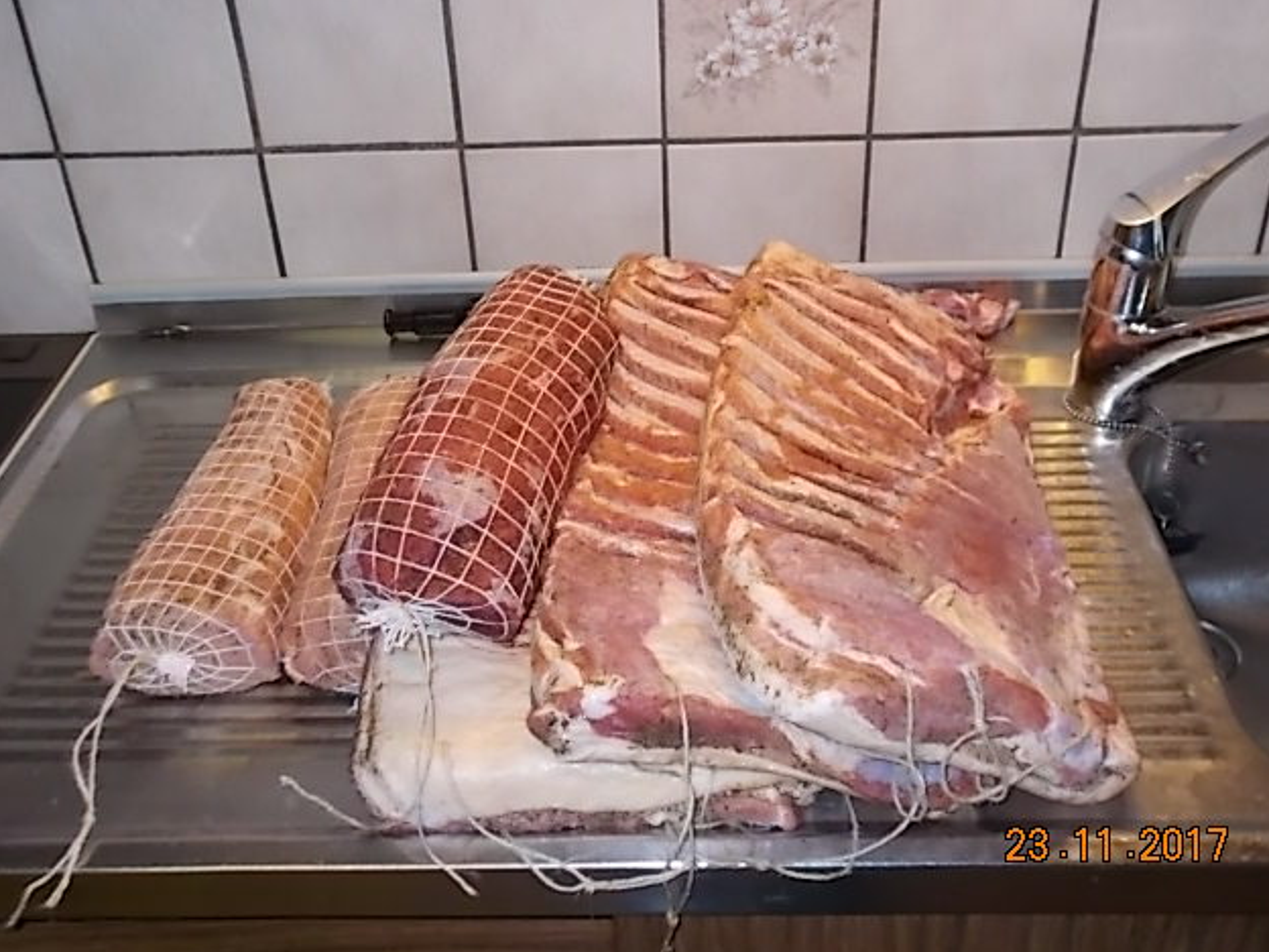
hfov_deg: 46.8
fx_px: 1466
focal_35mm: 40
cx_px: 643
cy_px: 472
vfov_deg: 36.0
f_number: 3.9
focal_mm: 6.9
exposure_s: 1/30
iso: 200
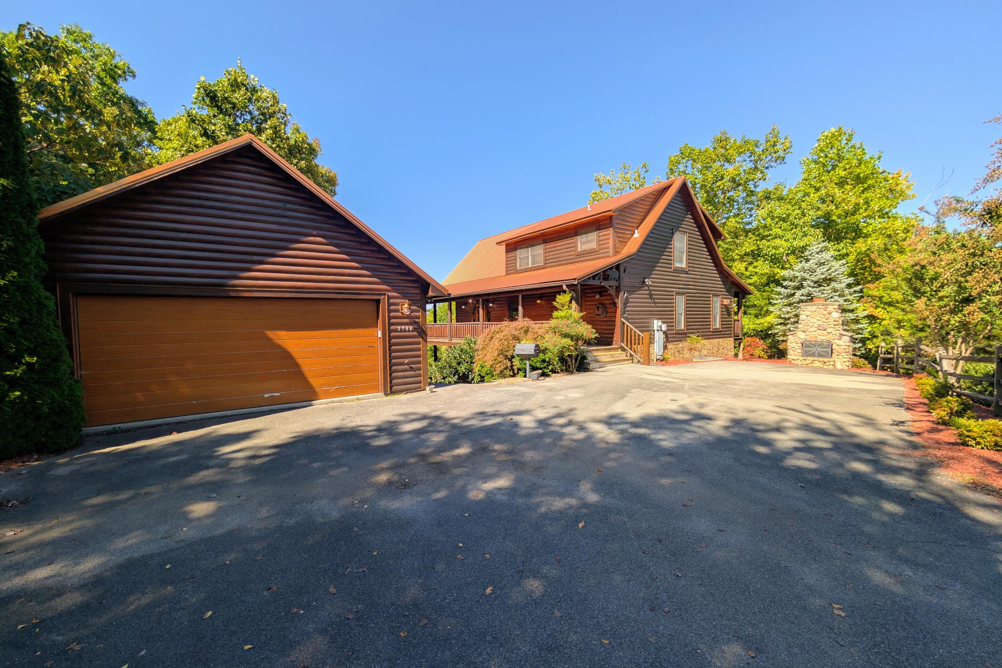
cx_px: 485
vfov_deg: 85.4
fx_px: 362
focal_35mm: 13
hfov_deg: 108.3
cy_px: 336
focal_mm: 2.02
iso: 51
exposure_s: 1/1751
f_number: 1.7
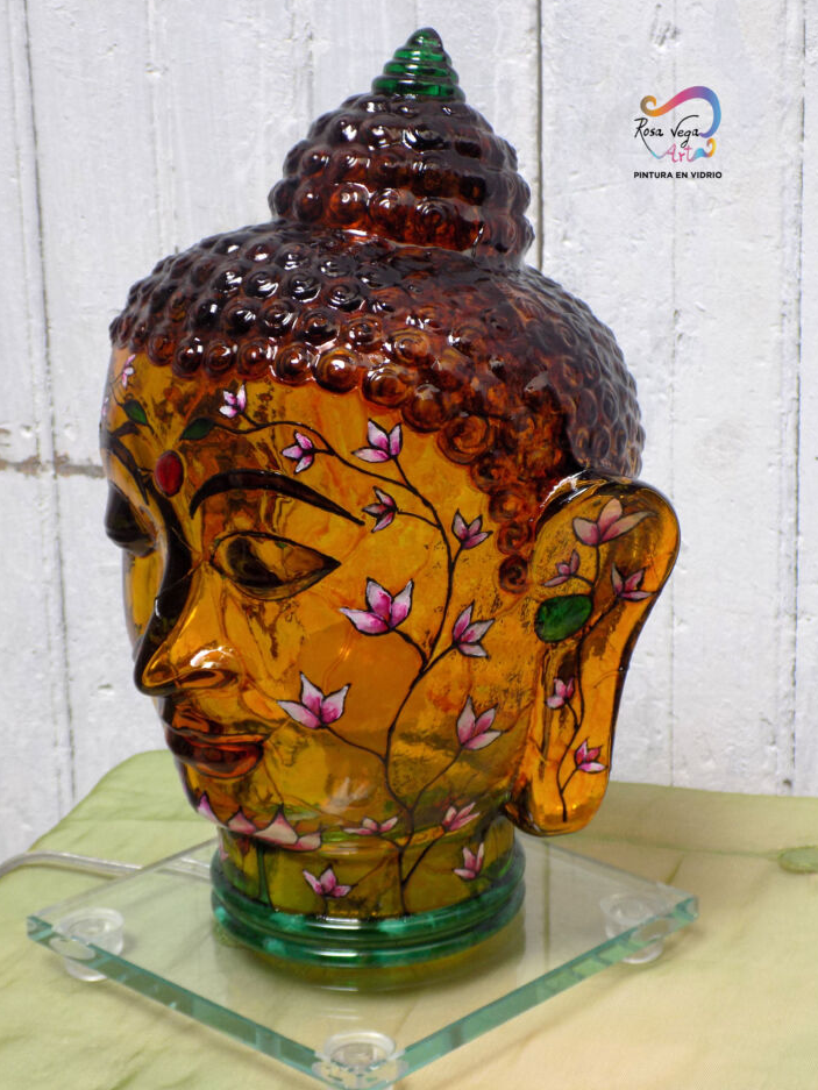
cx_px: 377
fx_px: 2237
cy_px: 578
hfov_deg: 20.7
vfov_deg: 27.4
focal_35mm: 71
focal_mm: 11.5
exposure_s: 1/30
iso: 100
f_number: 4.1
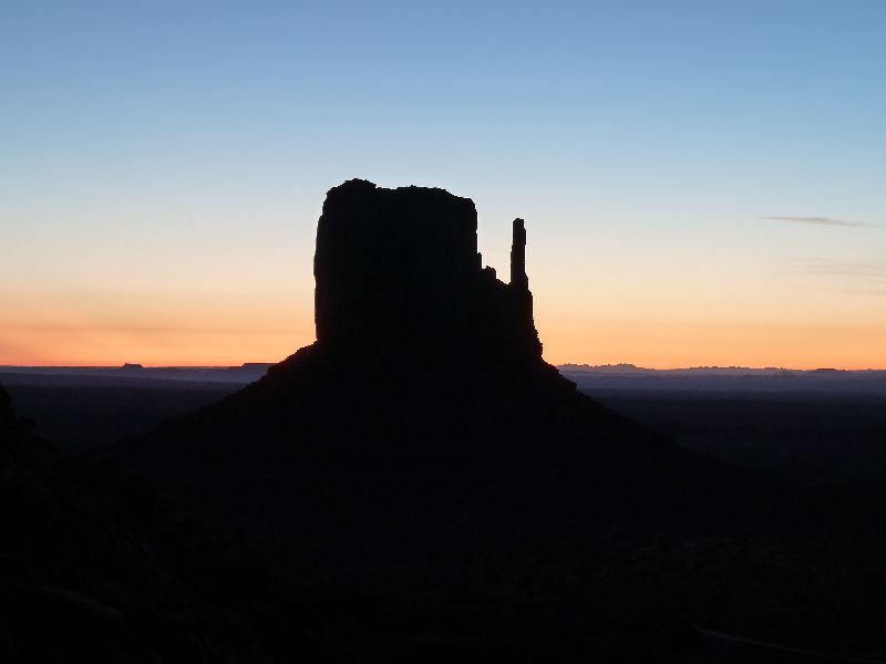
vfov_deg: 20.4
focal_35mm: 72
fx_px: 1843
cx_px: 443
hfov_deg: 27.0
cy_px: 332
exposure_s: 1
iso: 125
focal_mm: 11.9
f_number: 4.1
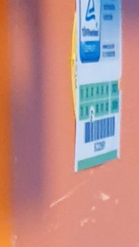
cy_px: 351
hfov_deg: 5.3
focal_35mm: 221
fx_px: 1445
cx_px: -180
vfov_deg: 9.5
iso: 320
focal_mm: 4.3
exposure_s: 1/33
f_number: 2.4
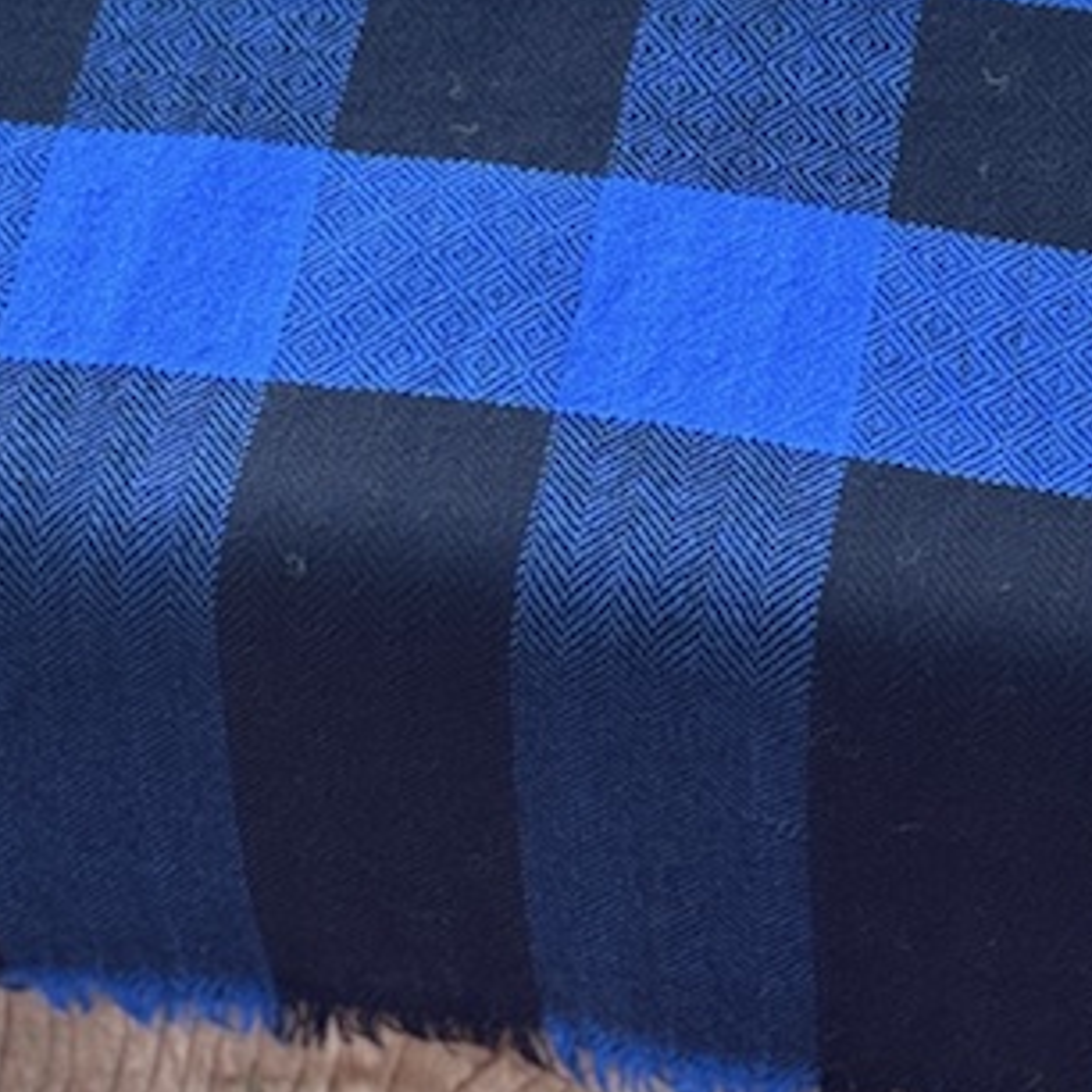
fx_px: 4925
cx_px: 680
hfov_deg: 12.6
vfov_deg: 12.5
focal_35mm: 138
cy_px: 86
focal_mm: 6.76
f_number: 1.78
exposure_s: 1/147
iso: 80
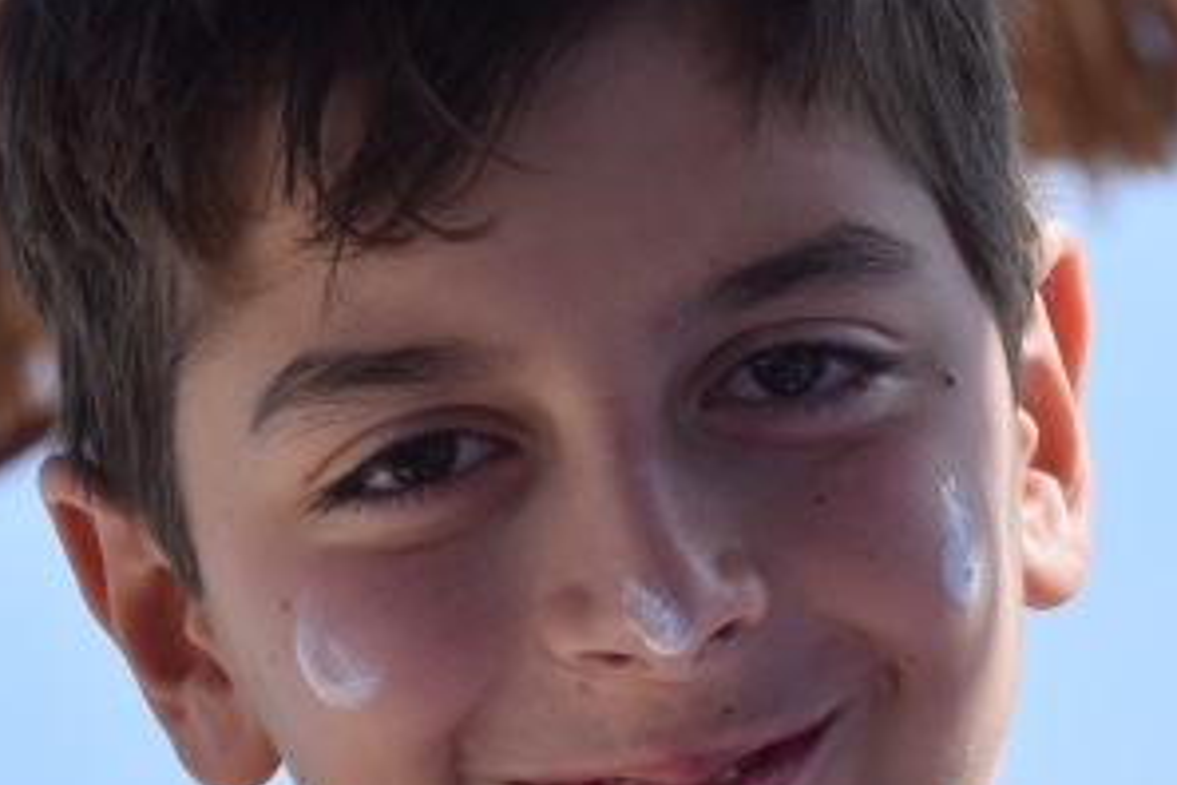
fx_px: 9308
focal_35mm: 285
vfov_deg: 4.8
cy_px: 543
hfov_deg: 7.2
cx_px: 614
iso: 100
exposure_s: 1/400
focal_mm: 55
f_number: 5
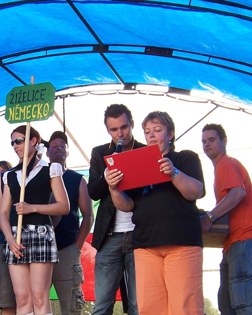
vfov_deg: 31.7
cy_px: 208
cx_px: 30
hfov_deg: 25.1
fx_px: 550
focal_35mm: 59
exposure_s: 1/90
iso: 80
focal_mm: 5.5
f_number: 3.4
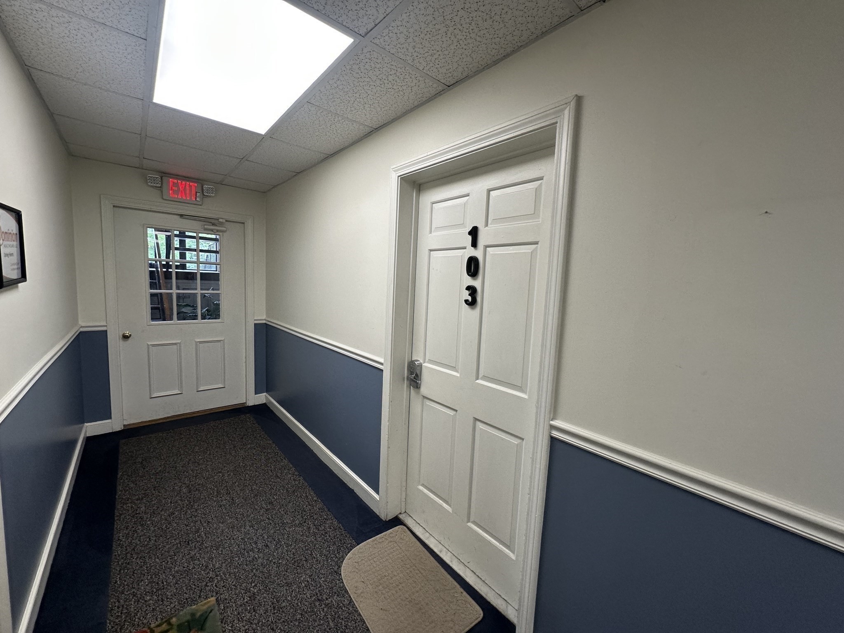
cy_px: 316
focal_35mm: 14
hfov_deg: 102.1
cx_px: 422
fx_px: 341
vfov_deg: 85.7
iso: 160
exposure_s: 1/120
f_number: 2.2
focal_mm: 2.22
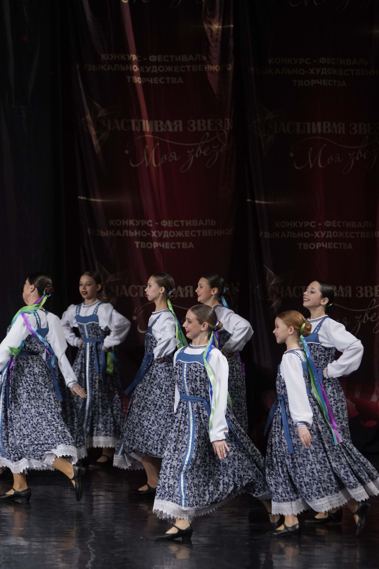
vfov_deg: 9.3
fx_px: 3505
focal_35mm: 222
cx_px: 190
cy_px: 284
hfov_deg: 6.2
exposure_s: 1/500
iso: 2000
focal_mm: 148
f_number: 3.2
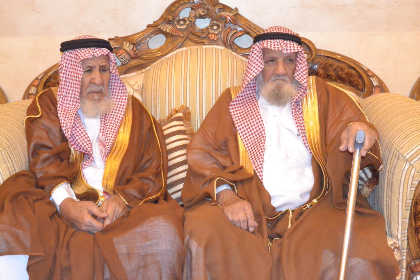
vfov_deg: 28.1
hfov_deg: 41.1
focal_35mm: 48
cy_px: 140
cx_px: 210
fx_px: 560
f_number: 10
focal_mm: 32
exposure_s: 1/100
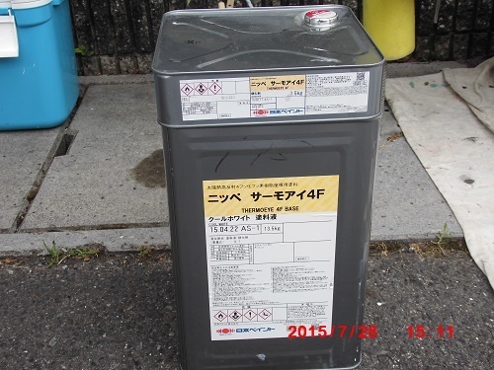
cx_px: 247
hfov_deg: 45.8
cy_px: 185
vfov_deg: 35.1
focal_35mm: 41
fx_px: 585
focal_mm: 7.28
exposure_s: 1/125
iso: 64
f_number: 3.7
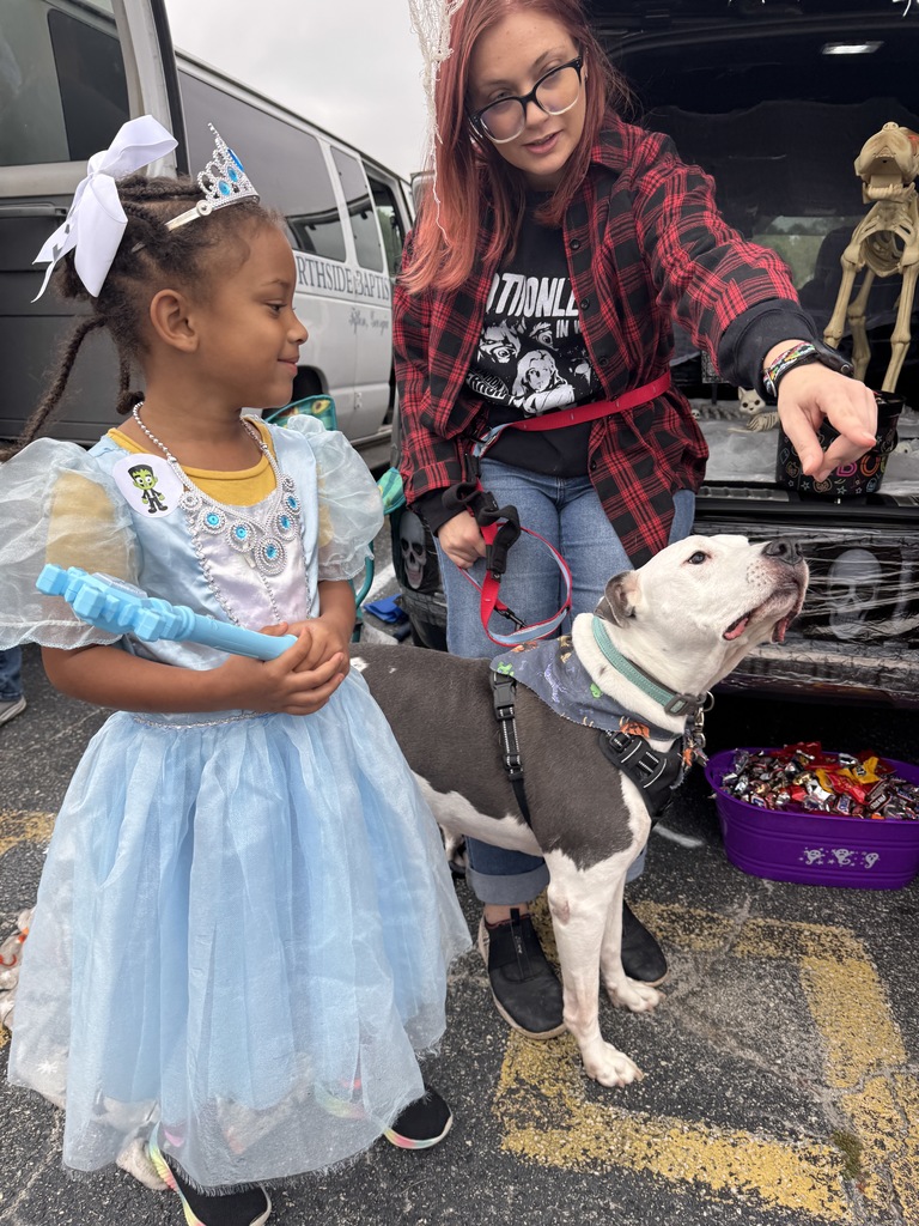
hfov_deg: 56.8
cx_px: 460
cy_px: 613
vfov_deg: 71.6
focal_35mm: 24
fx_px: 850
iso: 50
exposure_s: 1/139
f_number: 1.78
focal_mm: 6.76
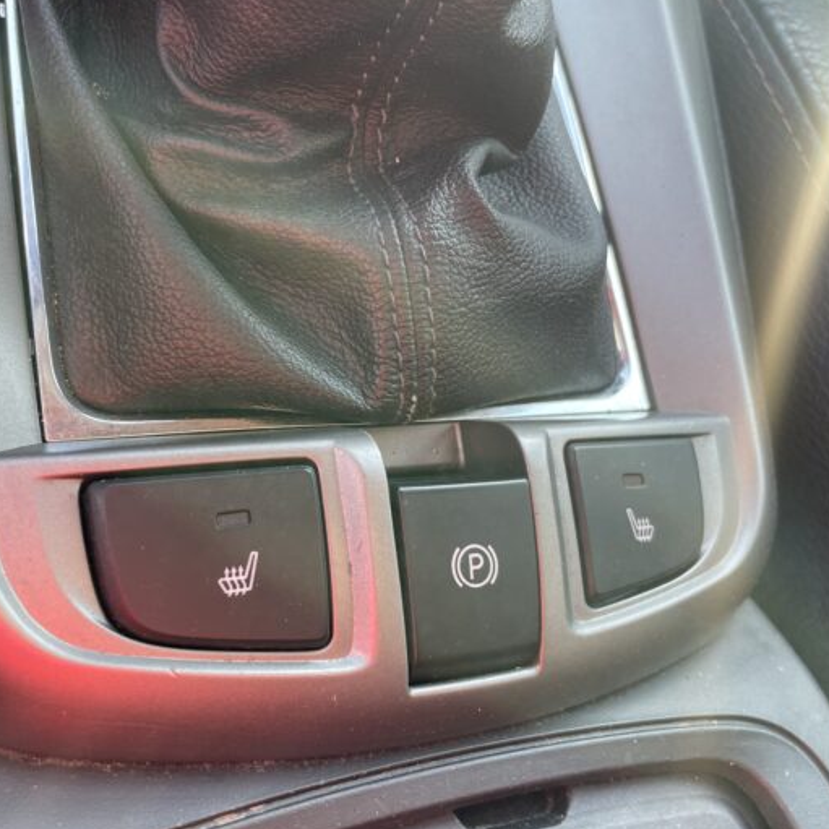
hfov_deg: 45.8
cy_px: 441
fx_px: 975
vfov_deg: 46.0
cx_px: 328
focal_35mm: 36
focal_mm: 4.2
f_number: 1.6
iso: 64
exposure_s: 1/121
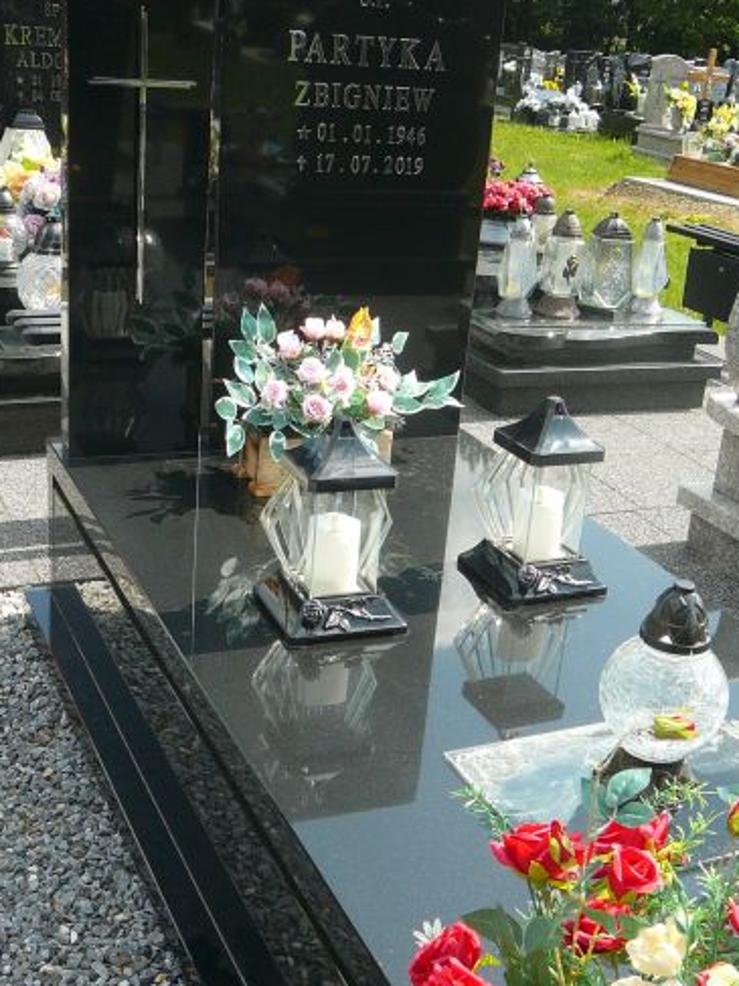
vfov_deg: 41.2
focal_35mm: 46
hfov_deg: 31.5
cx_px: 409
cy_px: 553
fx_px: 1310
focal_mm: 5.2
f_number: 2.8
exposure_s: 1/640
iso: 80
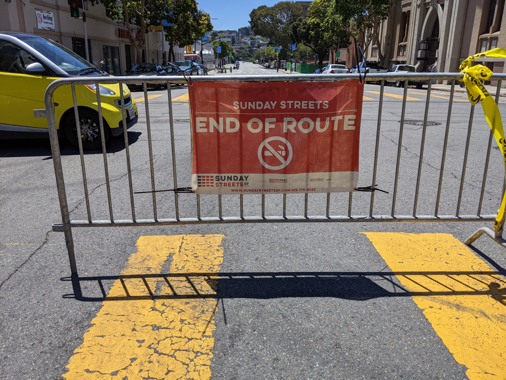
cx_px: 253
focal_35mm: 27
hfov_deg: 65.3
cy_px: 190
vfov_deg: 51.4
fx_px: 395
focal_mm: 4.44
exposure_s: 1/3356
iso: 53
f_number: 1.8
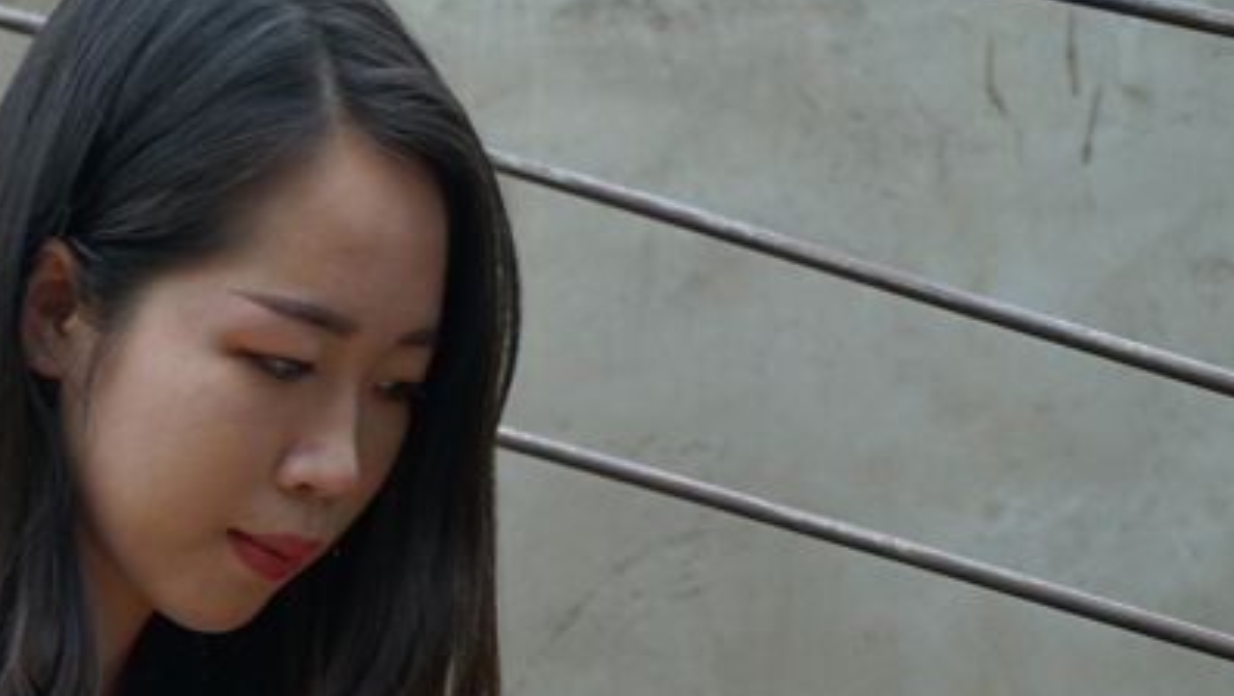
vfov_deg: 8.4
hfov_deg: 15.3
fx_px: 4552
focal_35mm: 139
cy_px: 1249
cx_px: 152
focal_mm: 44
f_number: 4.5
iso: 200
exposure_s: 1/60
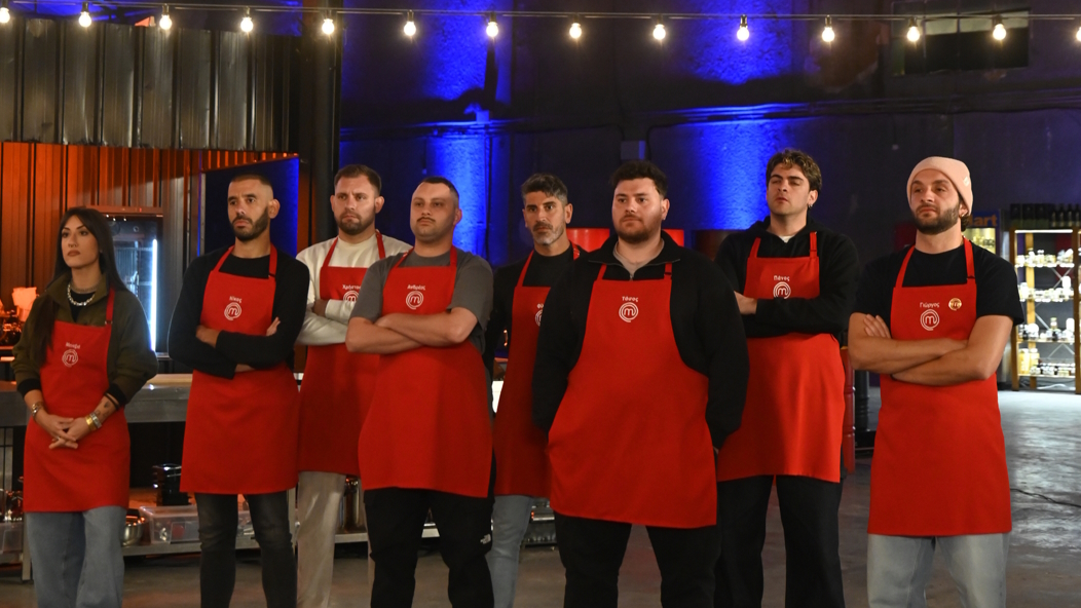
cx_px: 555
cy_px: 379
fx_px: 1233
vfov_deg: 27.6
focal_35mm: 43
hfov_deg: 47.3
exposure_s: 1/100
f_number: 3.2
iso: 3200
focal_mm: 36
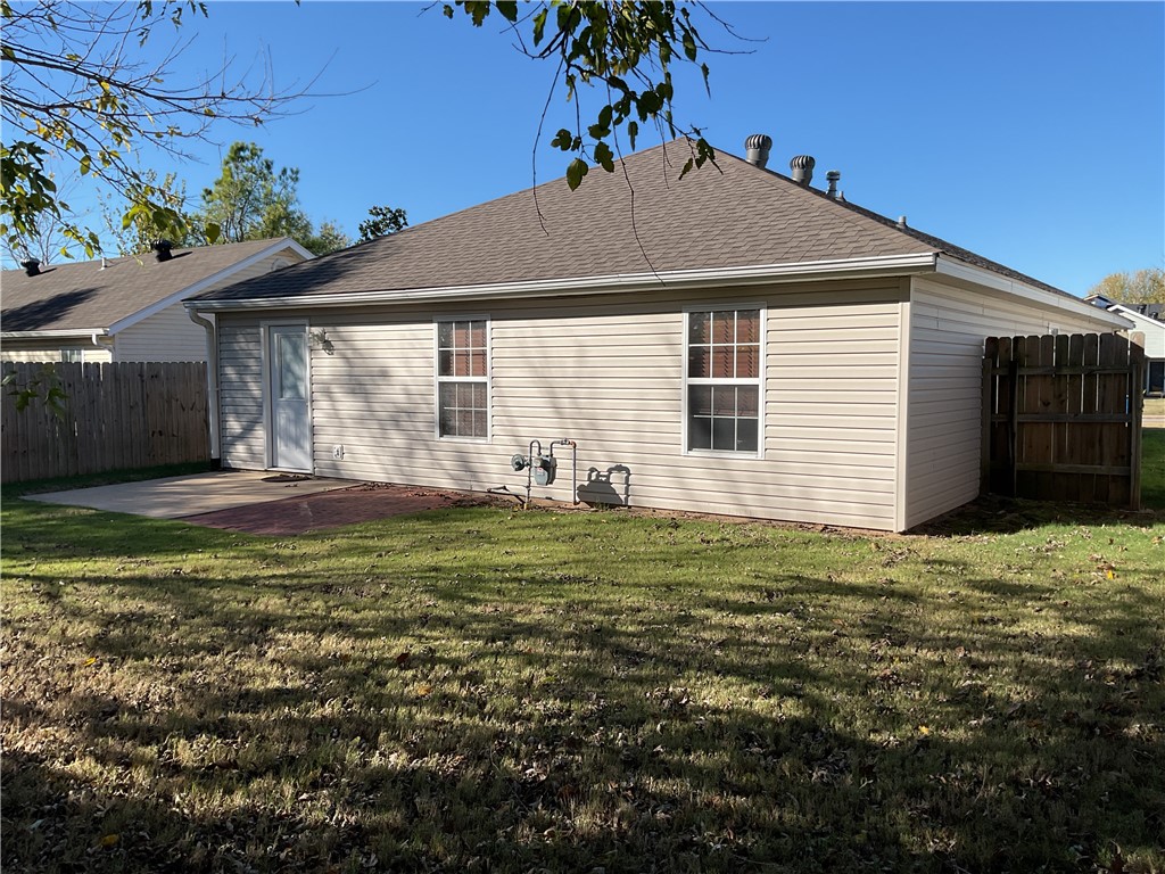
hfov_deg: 61.7
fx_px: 976
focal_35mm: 29
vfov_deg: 48.2
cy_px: 437
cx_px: 582
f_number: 1.8
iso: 16
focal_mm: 3
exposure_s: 1/1675
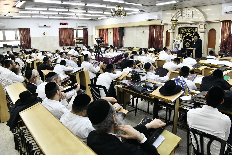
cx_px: 116
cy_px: 78
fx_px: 180
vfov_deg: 46.4
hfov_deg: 65.5
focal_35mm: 28
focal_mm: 28
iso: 1600
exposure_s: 1/200
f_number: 5.6
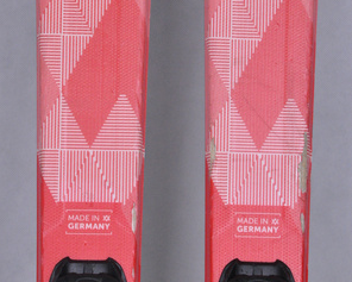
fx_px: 2342
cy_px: 150
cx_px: 177
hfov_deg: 8.6
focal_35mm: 225
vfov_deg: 6.9
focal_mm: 105
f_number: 9.5
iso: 3200
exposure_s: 1/125
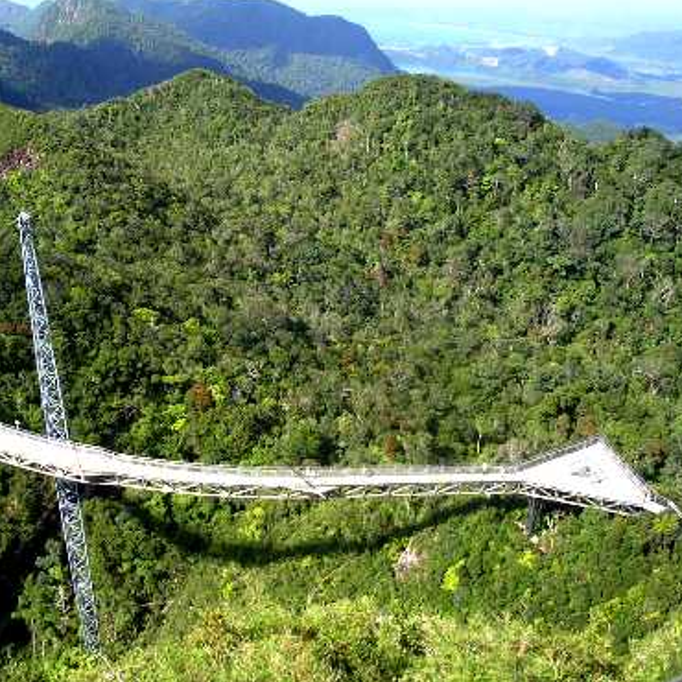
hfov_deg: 34.5
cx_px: 251
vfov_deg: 34.7
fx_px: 1092
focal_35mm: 49
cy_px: 338
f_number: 5.8
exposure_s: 1/150
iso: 50
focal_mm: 6.2
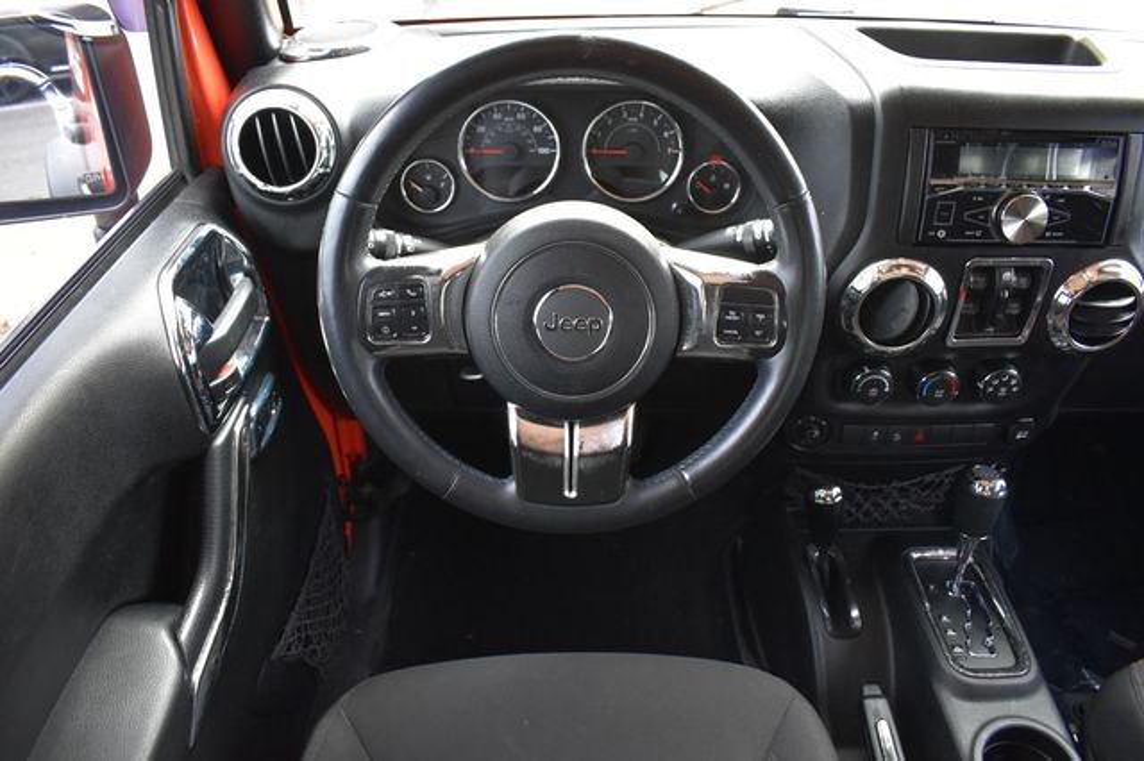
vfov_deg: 47.9
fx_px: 858
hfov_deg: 67.4
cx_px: 572
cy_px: 380
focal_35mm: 27
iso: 1600
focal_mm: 18
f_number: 4.5
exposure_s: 1/15
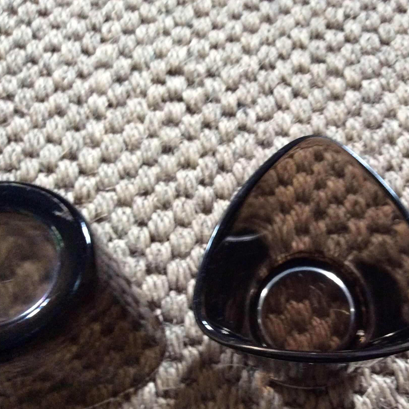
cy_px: 243
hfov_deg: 36.7
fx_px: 602
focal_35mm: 45
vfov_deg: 37.4
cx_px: 306
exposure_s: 1/25
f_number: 2.4
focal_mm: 3.3
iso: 250
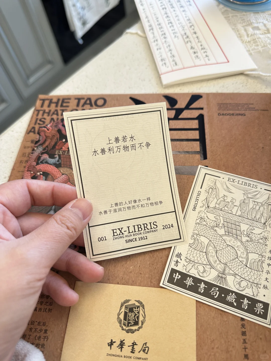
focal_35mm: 24
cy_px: 180
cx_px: 136
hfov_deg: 56.8
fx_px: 251
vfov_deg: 71.6
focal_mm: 6.86
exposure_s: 1/100
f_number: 1.78
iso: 125
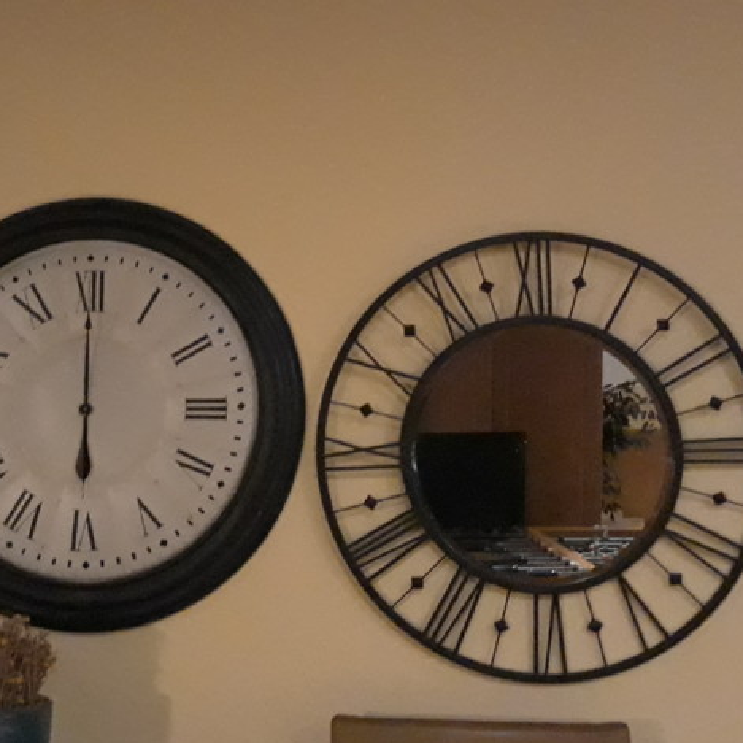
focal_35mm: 49
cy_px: 330
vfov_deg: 34.6
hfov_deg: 34.4
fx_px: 1190
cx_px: 252
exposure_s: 1/10
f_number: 1.7
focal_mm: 3.71
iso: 800
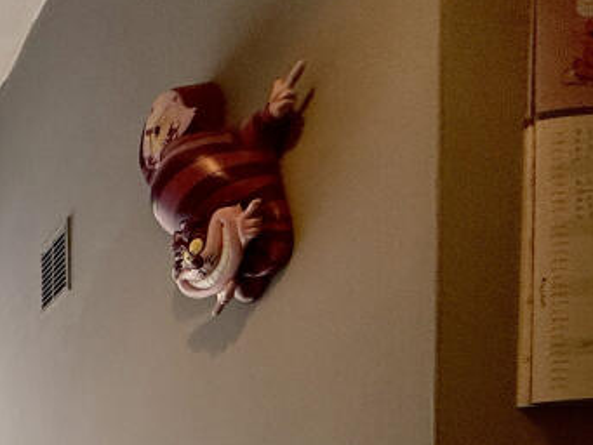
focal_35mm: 42
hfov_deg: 30.8
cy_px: 617
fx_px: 720
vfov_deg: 27.2
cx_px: -238
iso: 80
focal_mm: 2.22
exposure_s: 1/100
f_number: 2.2
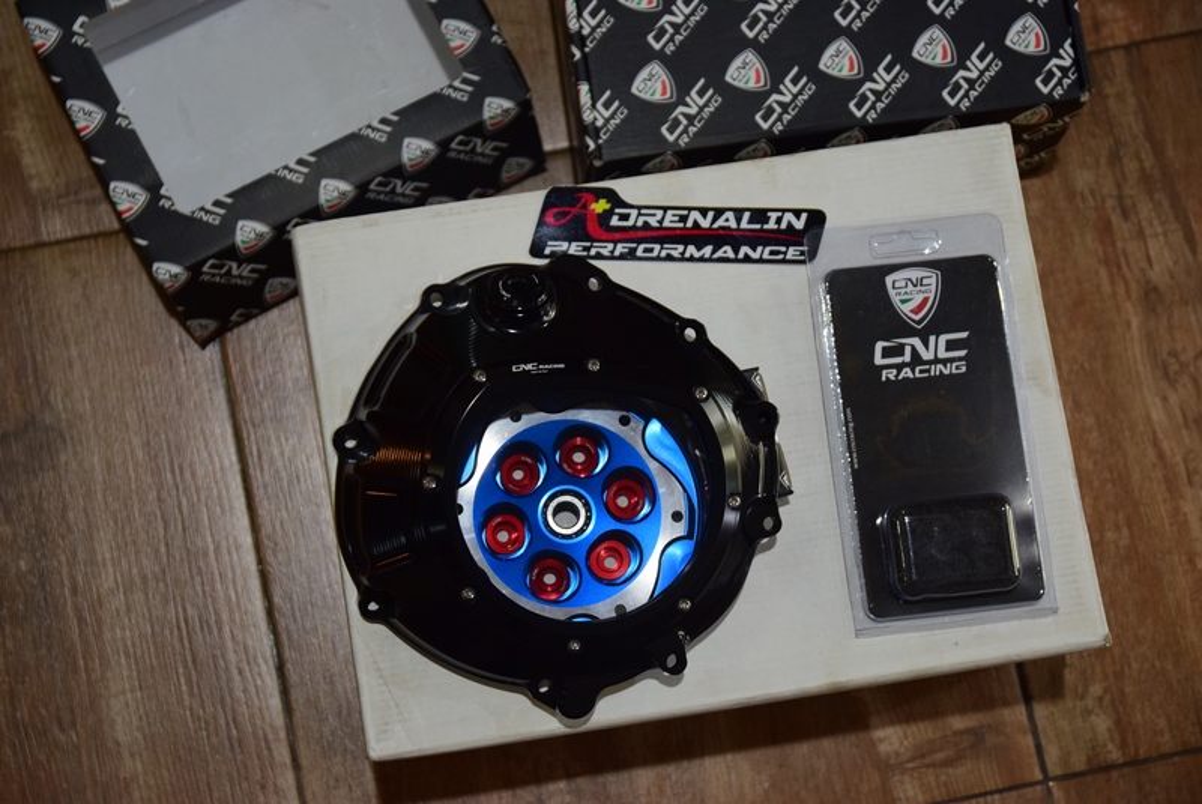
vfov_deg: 22.7
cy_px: 402
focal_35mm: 60
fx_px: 2005
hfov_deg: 33.4
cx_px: 601
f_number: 3.5
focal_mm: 40
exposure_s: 1/80
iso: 1250
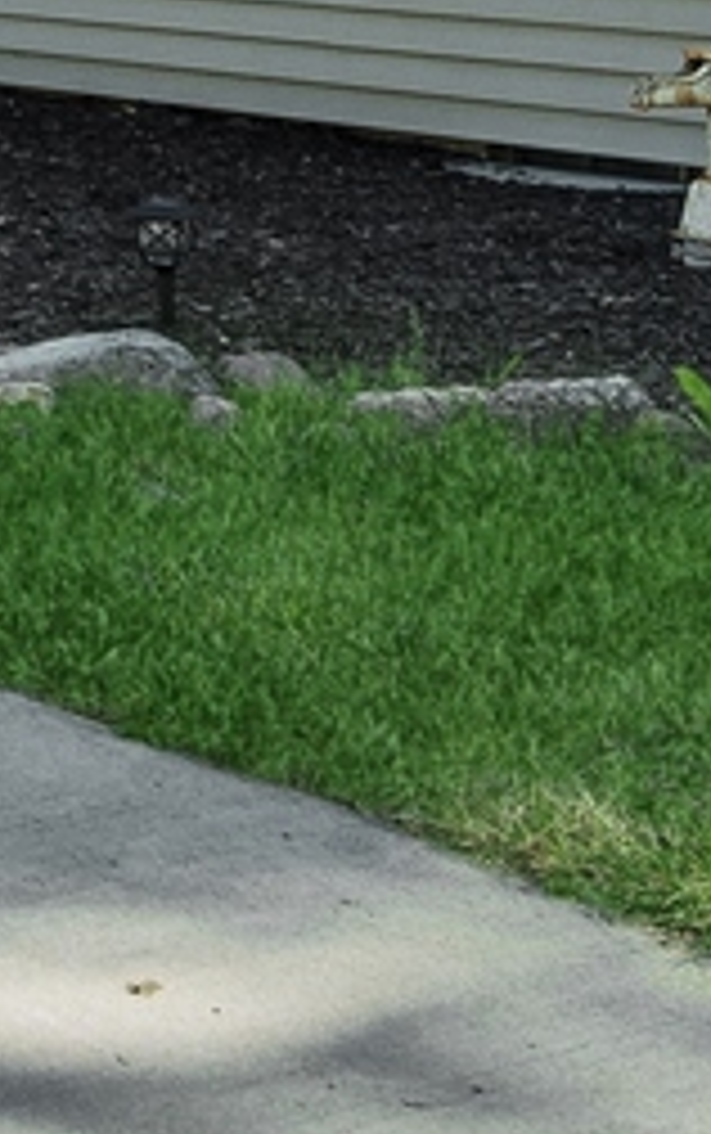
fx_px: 3031
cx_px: -1408
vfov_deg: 19.3
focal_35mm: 98
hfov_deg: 10.0
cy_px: -400
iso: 200
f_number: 8
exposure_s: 1/160
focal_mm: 15
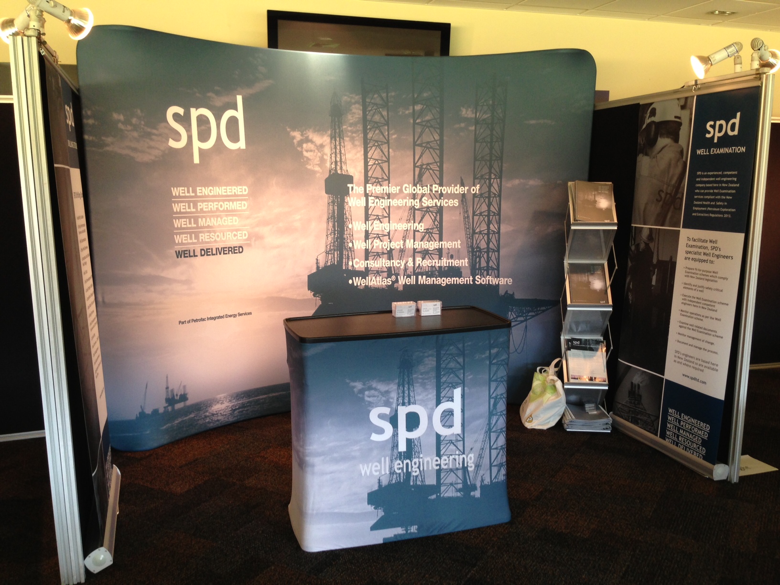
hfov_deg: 55.4
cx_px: 390
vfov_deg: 42.9
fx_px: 744
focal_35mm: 33
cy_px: 292
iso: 80
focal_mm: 4.13
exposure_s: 1/20
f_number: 2.4
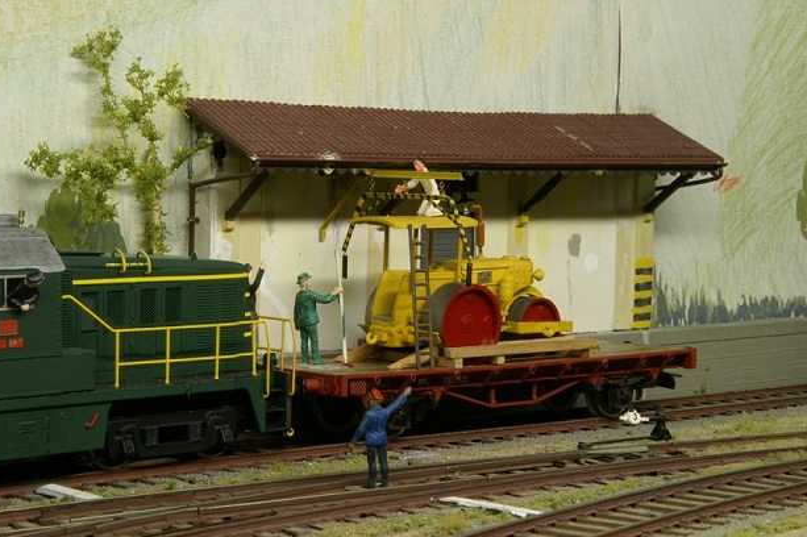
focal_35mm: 117
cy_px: 268
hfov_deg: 17.6
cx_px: 405
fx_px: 2610
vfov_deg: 11.7
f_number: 32
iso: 100
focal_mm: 75
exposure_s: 2.5
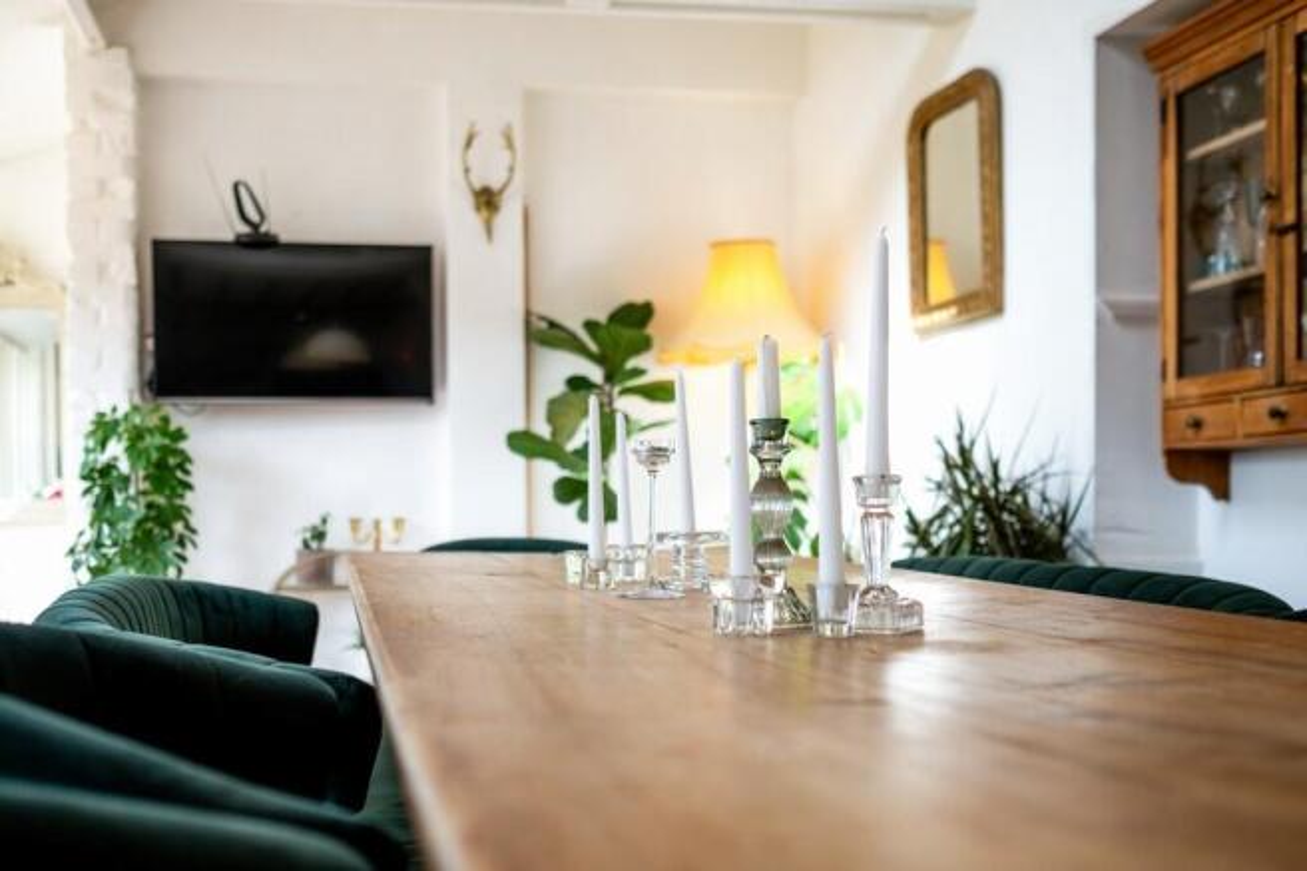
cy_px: 436
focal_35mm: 35
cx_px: 654
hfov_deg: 54.4
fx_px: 1270
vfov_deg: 37.8
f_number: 2
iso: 160
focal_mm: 23
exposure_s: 1/500
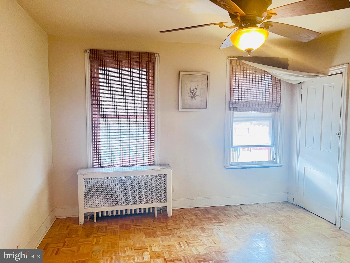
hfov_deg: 67.3
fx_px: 263
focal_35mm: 26
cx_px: 175
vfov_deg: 53.1
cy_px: 132
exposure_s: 1/40
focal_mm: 5.7
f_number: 1.5
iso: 400
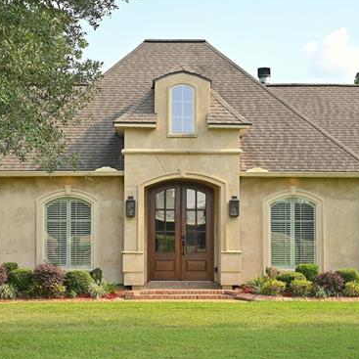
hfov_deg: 23.4
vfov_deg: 23.4
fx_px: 868
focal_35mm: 74
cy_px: 188
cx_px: 182
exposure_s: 1/125
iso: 125
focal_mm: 50
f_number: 7.1
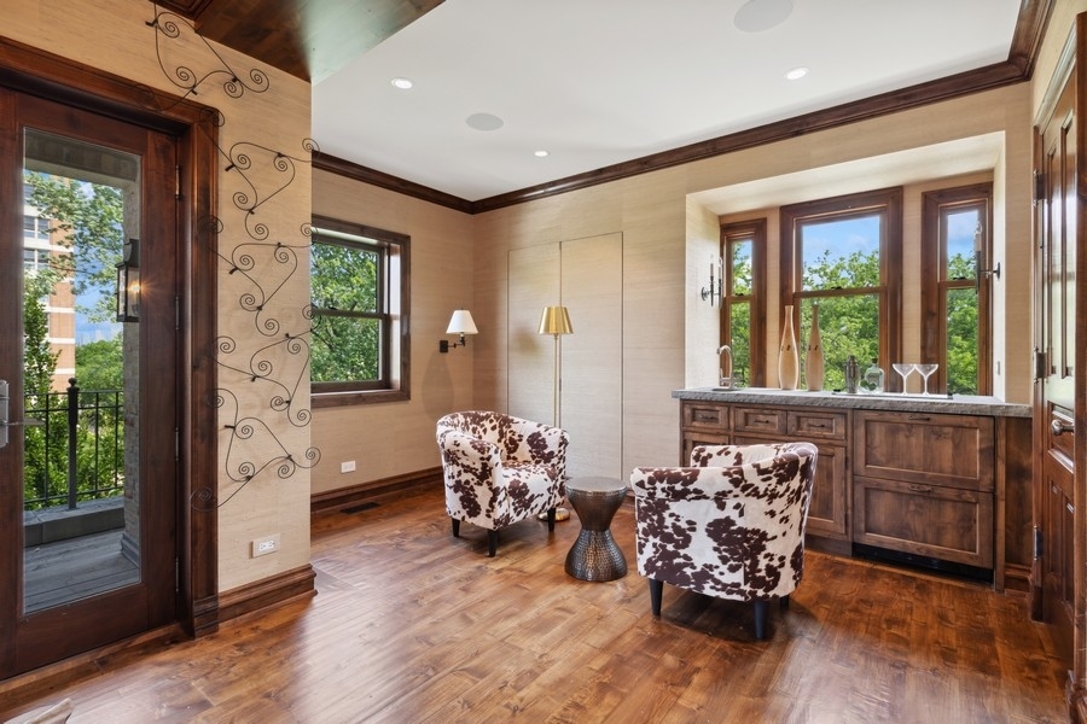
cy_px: 362
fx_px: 483
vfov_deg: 73.7
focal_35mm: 16
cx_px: 544
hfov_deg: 96.7
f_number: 8
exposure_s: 1/30
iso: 320
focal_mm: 16
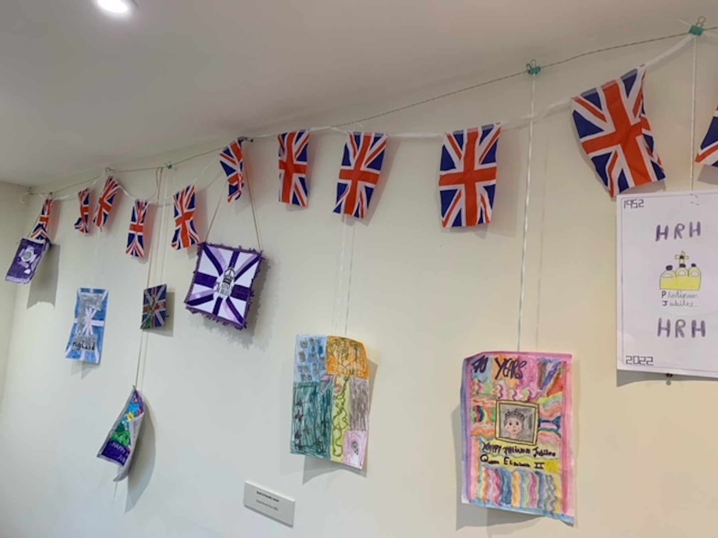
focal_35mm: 26
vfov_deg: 53.1
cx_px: 359
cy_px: 269
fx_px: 539
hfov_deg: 67.3
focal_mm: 4.25
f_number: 1.8
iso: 64
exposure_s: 1/50
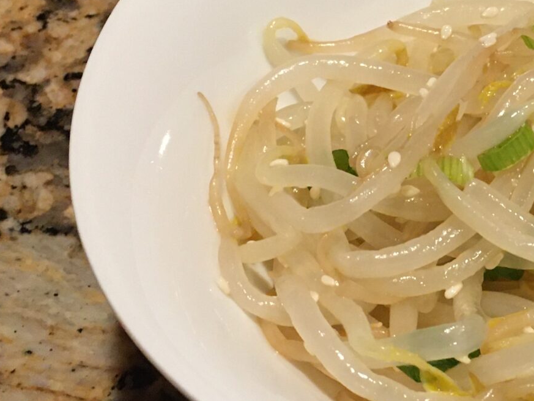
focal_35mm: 85
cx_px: 550
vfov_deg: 17.4
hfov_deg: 22.1
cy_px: 183
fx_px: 1311
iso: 200
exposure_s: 1/24
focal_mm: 4.15
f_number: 2.2
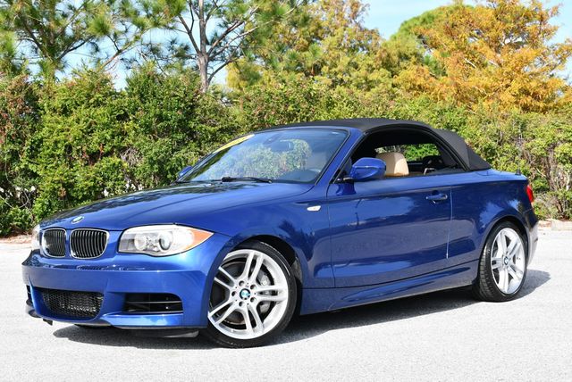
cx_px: 286
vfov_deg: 21.3
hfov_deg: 31.4
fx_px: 1018
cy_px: 191
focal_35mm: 64
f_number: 8
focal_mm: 32
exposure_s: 1/250
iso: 180
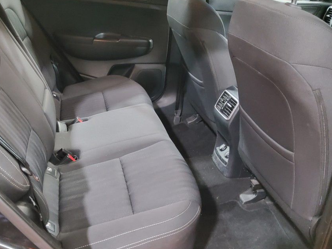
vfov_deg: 38.7
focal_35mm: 37
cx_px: 138
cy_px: 125
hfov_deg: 49.9
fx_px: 355
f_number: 2
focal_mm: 3.08
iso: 1000
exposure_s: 1/25
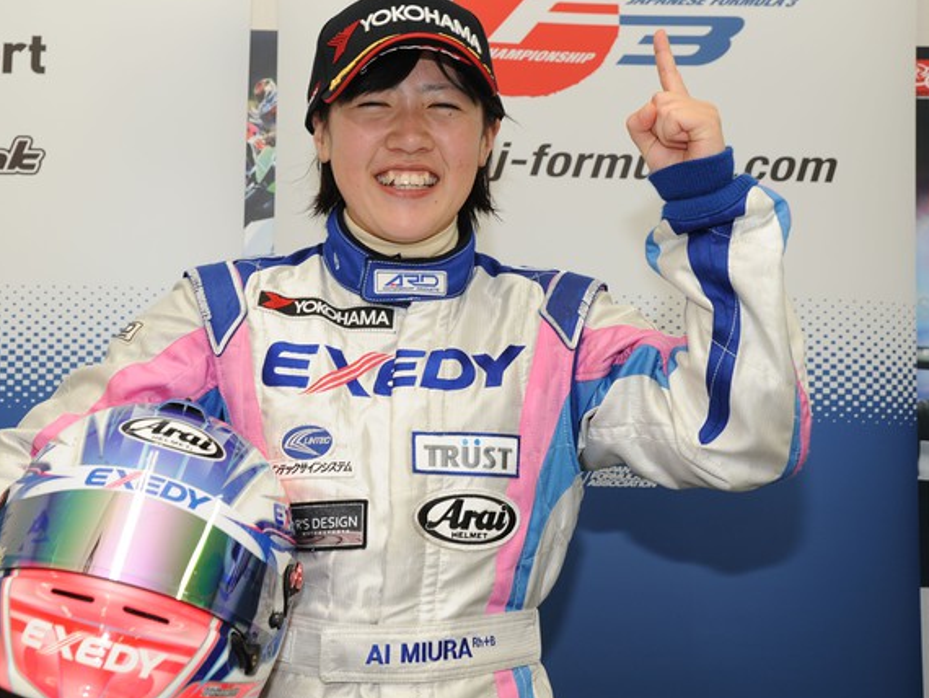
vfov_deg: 28.6
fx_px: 1369
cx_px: 409
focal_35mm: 51
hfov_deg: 37.4
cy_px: 331
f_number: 5.6
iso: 400
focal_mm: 42
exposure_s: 1/60
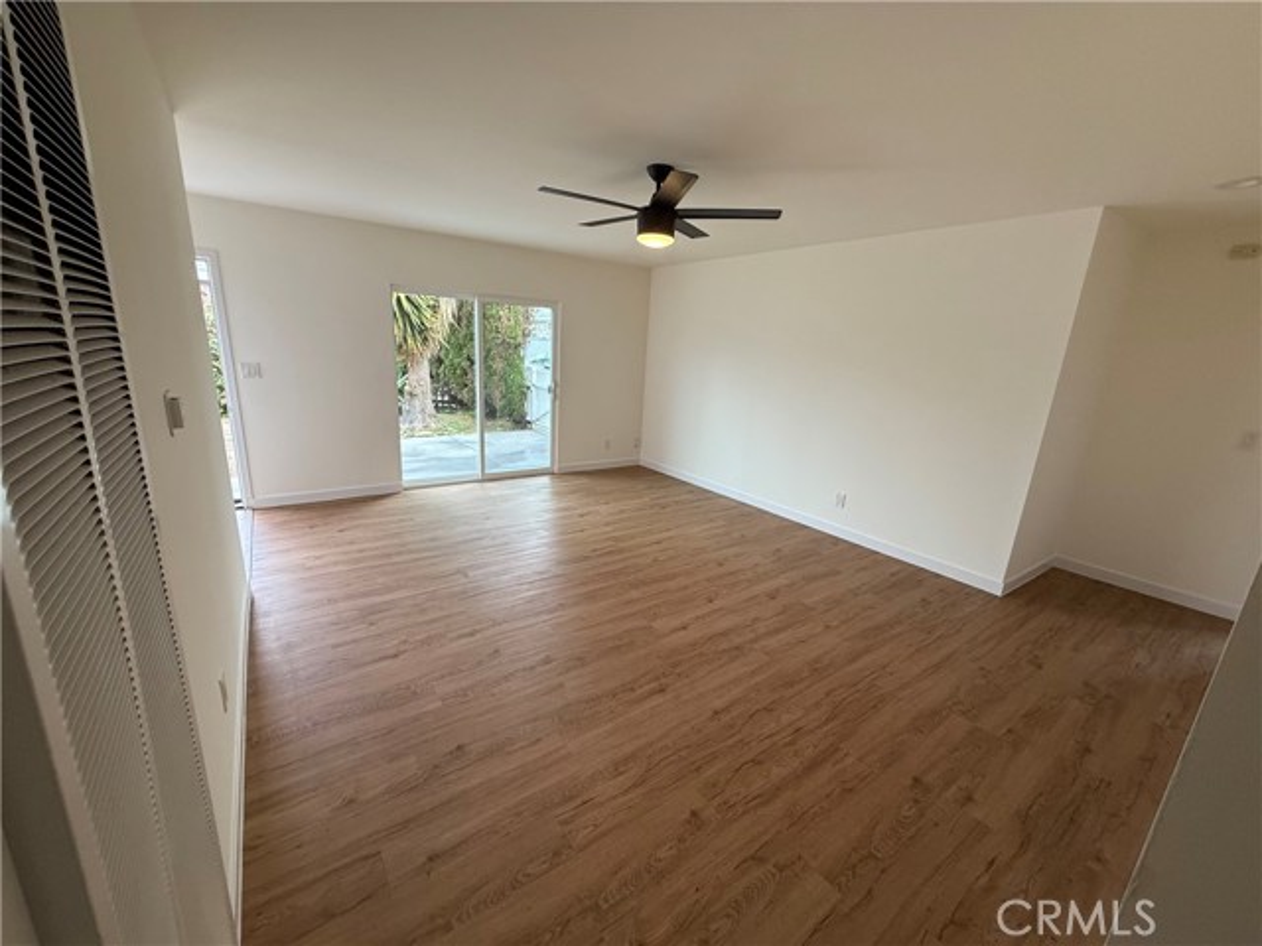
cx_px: 631
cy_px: 473
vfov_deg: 85.7
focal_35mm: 14
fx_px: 510
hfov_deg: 102.1
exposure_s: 1/120
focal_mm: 2.22
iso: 160
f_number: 2.2
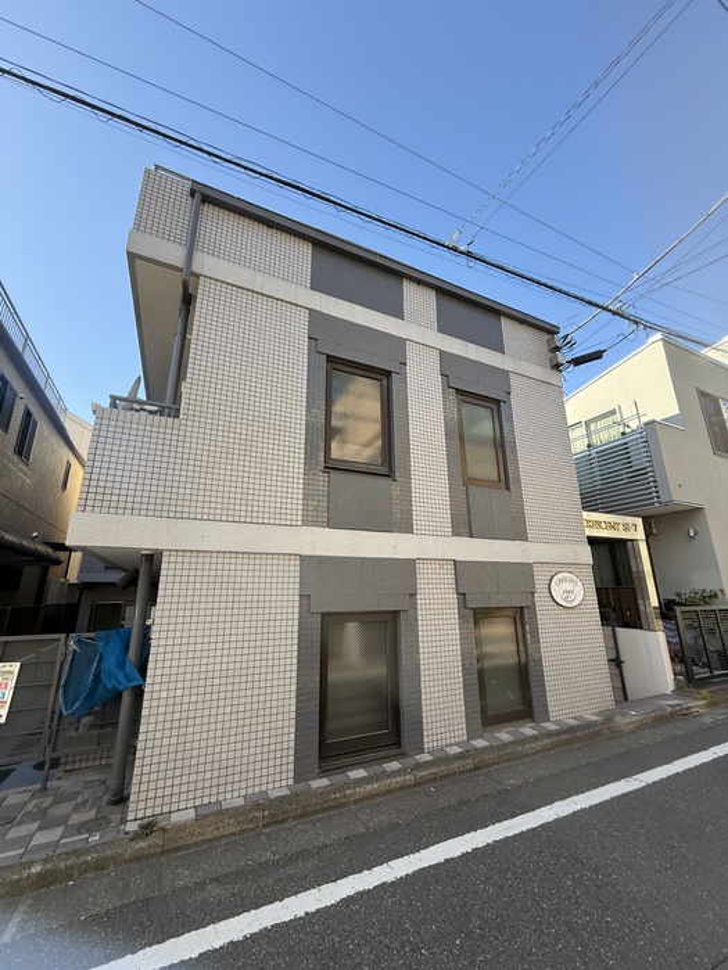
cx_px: 364
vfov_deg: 102.1
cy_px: 485
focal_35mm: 14
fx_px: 393
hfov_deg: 85.7
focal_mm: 2.22
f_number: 2.2
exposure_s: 1/363
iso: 64
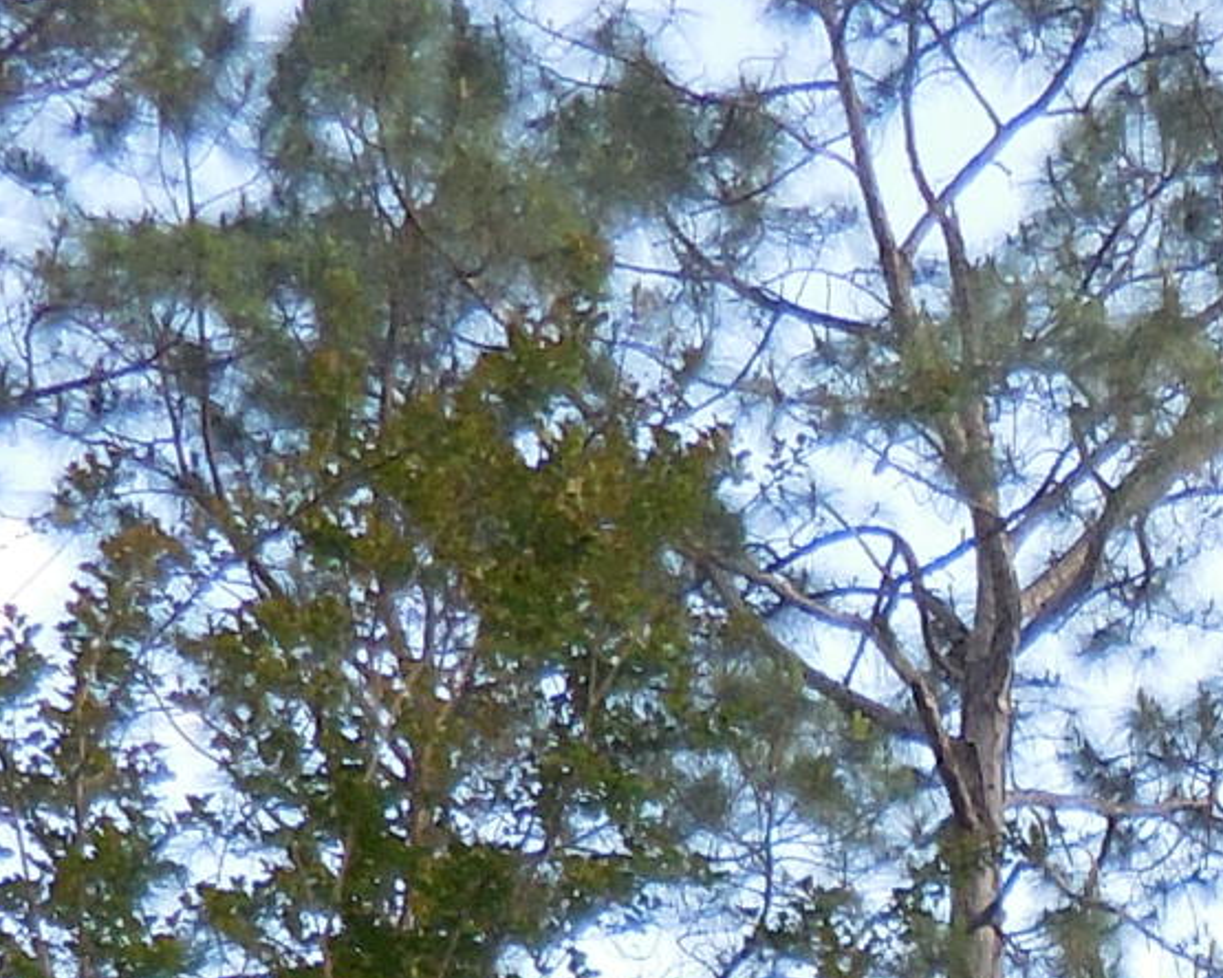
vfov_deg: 10.2
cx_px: 1435
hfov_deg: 14.2
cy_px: 2326
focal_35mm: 132
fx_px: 4778
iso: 125
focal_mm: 4.5
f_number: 3.3
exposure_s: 1/250
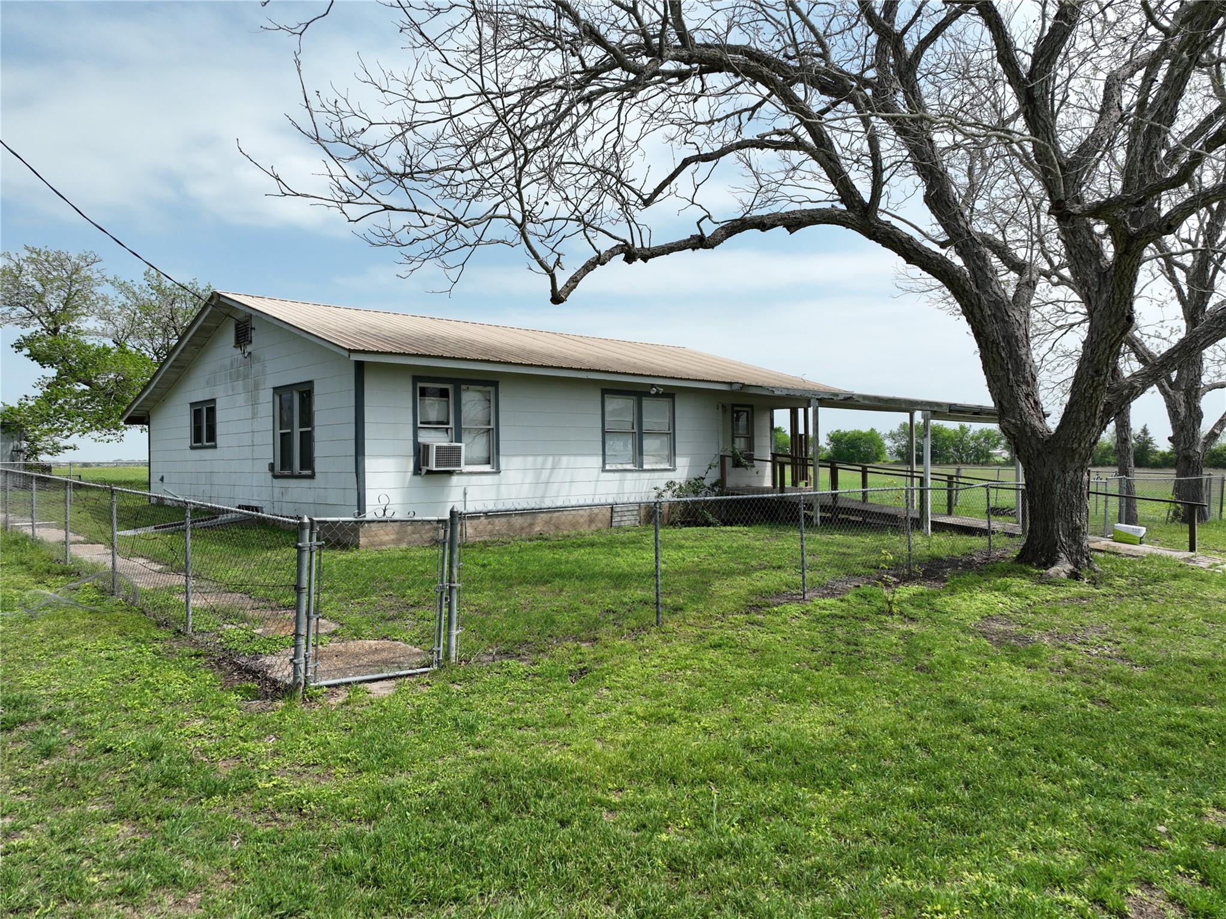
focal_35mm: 24
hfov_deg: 71.6
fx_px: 850
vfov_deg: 56.8
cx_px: 613
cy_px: 460
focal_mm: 12.29
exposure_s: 1/1600
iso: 100
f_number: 2.8
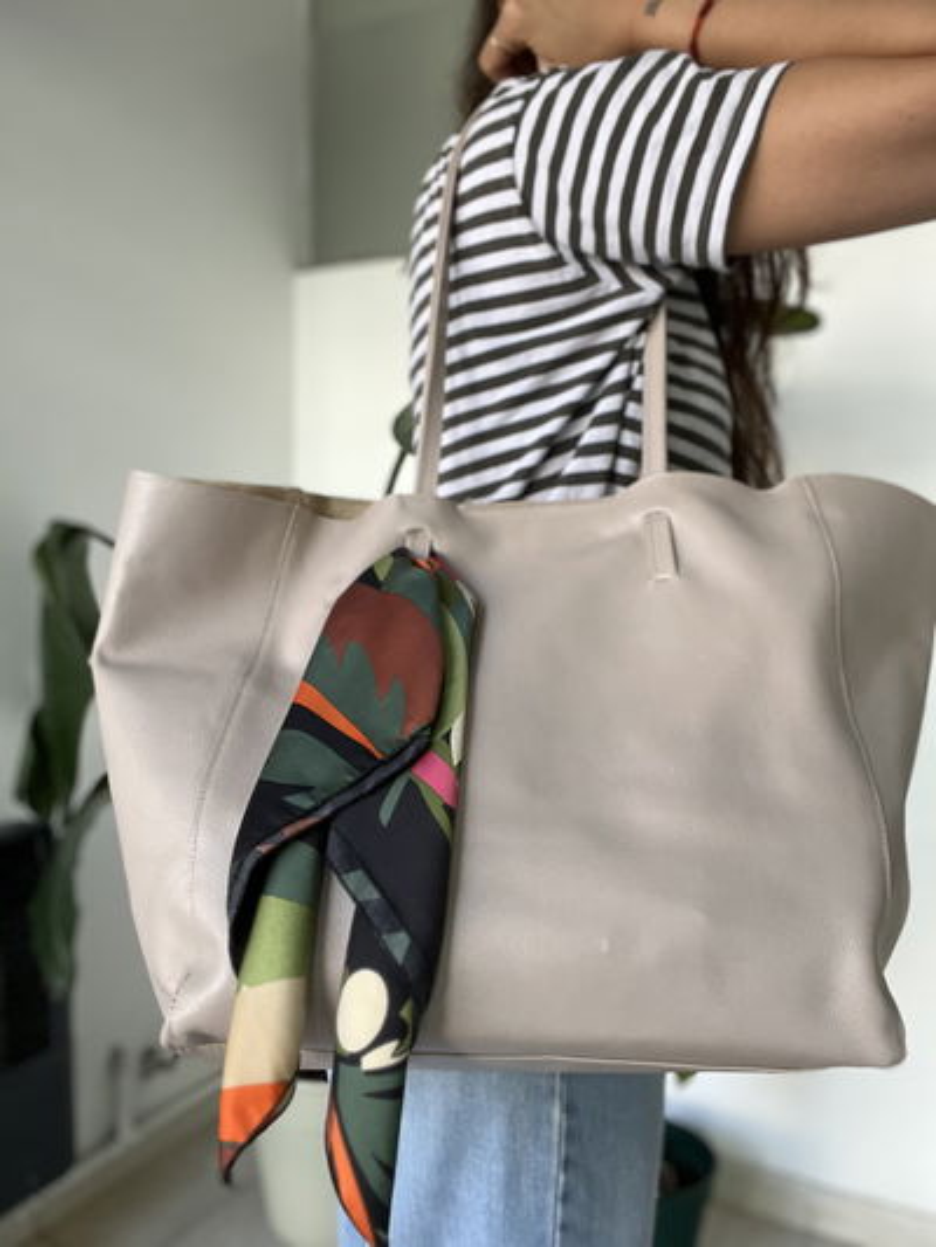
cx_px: 468
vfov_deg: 60.0
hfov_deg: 46.8
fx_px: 1081
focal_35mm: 30
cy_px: 624
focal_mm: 2.71
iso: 80
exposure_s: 1/121
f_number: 2.2
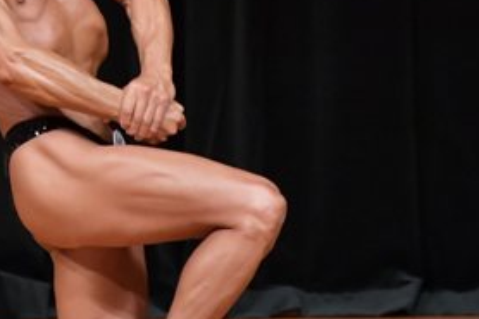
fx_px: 12805
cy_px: 33
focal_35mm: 963
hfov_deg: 2.1
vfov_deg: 1.4
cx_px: 54
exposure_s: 1/400
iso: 5000
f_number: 5.6
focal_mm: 230
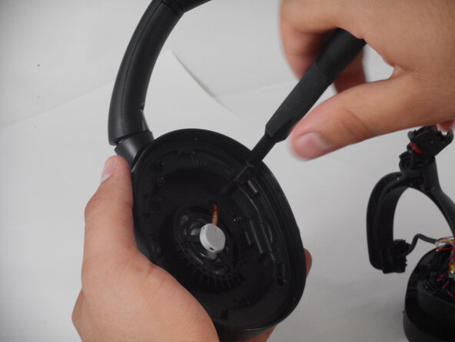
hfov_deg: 16.8
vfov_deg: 12.7
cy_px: 171
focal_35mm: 117
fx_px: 1538
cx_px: 228
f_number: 5.9
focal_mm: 20.9
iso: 450
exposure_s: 1/60
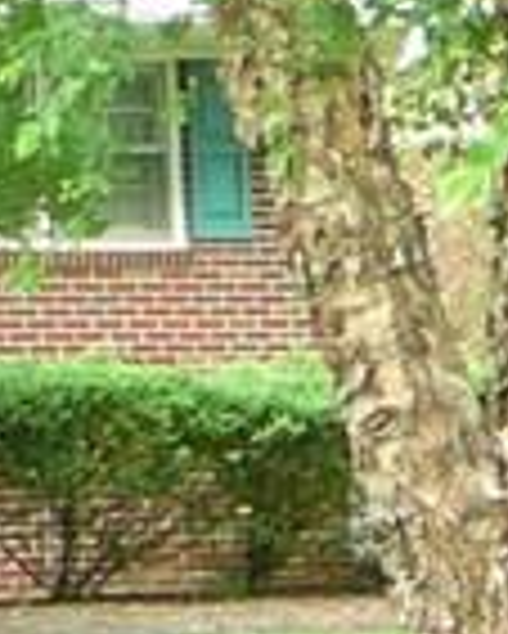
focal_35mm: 248
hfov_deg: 5.6
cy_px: 364
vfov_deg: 7.8
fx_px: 4656
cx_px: -1331
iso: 80
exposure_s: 1/25
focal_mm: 5.2
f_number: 2.8
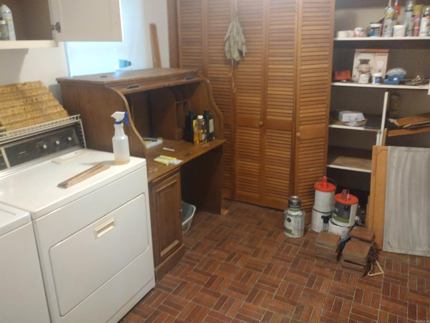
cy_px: 162
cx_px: 215
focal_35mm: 27
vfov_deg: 51.4
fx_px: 335
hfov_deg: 65.3
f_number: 1.7
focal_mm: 4.71
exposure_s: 1/24
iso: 1284
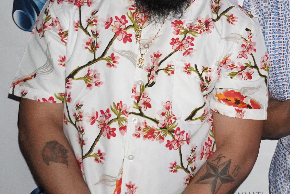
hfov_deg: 19.7
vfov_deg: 13.9
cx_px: 335
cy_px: 52
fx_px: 789
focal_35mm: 98
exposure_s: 1/60
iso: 3200
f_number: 4.5
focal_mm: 24
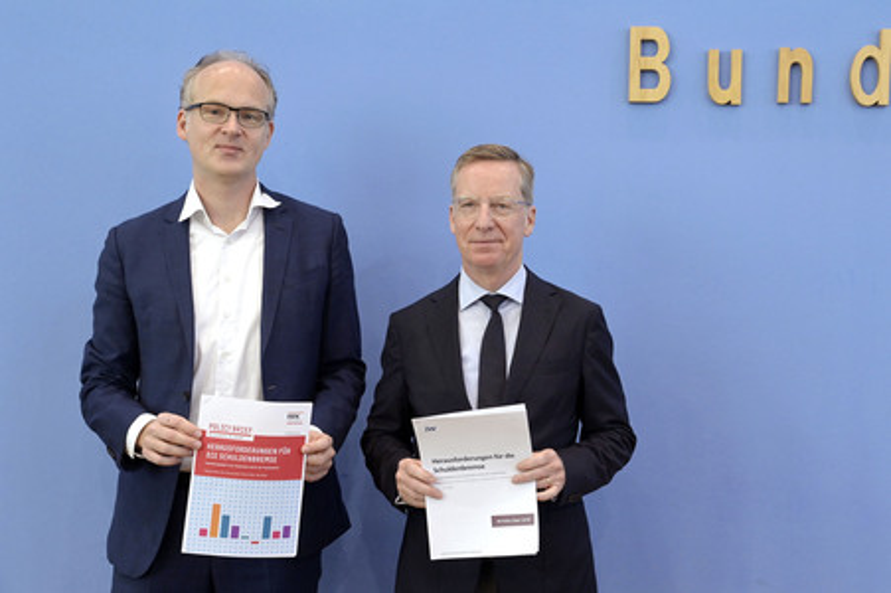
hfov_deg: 41.1
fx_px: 1187
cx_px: 446
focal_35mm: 48
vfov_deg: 28.0
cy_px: 296
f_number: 5.6
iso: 3200
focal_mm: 48
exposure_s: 1/500
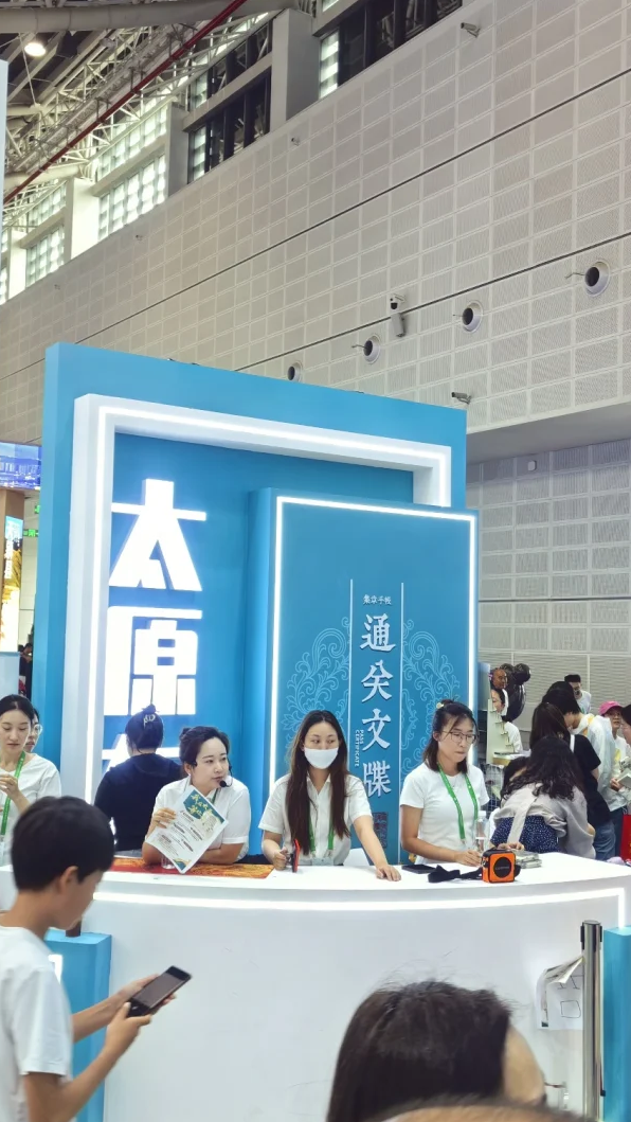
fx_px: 1189
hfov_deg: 29.7
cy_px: 553
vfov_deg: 50.5
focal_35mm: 40
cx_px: 319
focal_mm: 5.52
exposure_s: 1/100
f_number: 1.9
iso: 80
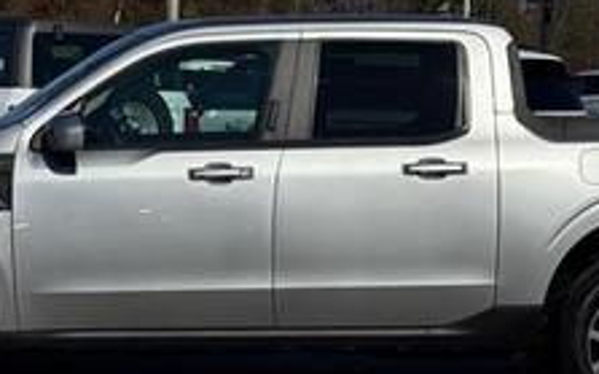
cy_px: 239
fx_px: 1876
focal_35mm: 115
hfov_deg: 18.1
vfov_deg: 11.4
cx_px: 279
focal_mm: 6.76
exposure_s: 1/10526
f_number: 1.78
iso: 80
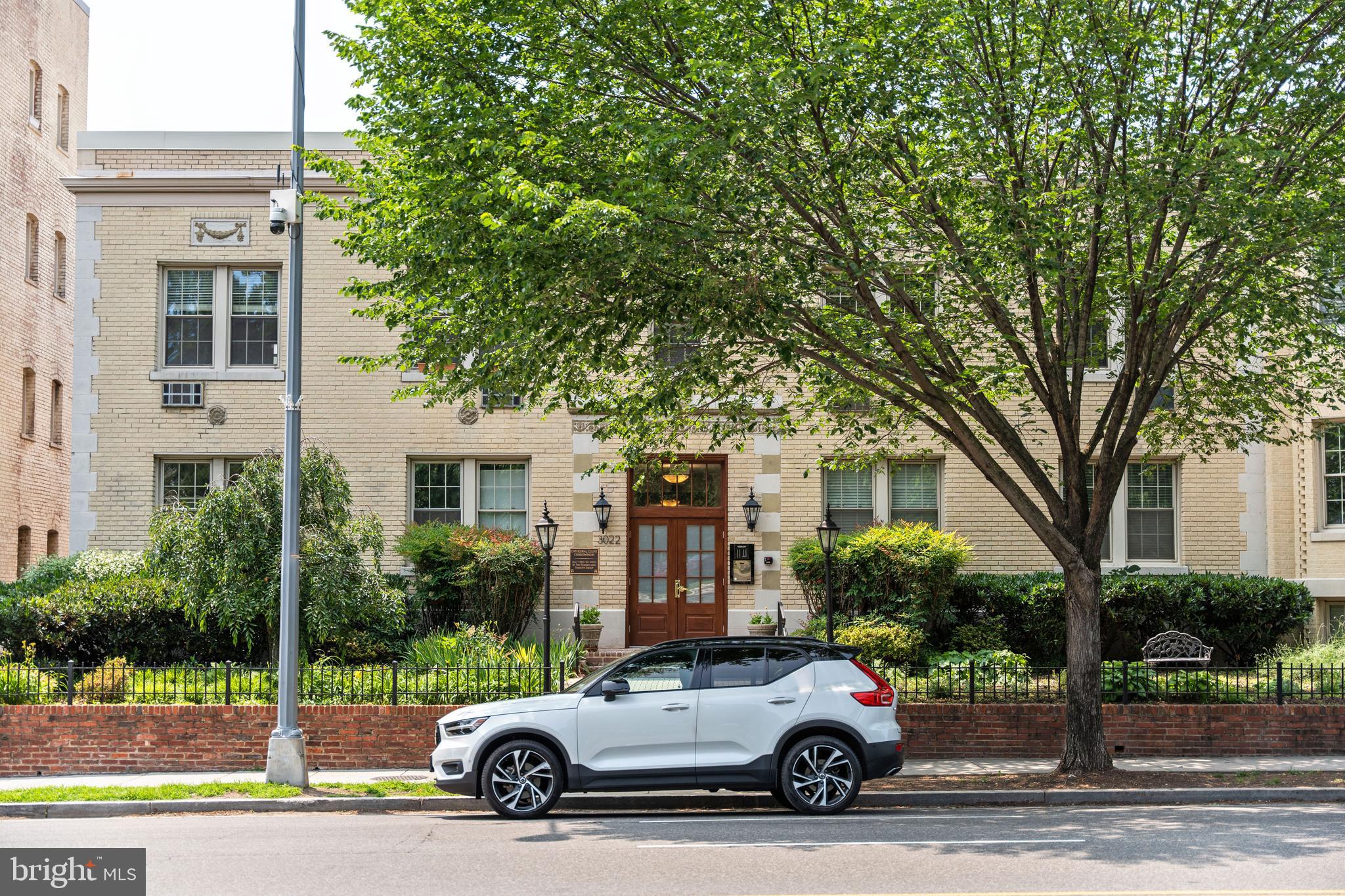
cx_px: 672
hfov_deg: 38.3
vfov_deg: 26.0
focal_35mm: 52
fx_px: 1939
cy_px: 448
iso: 200
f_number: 2.8
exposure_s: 1/1600
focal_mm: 51.9
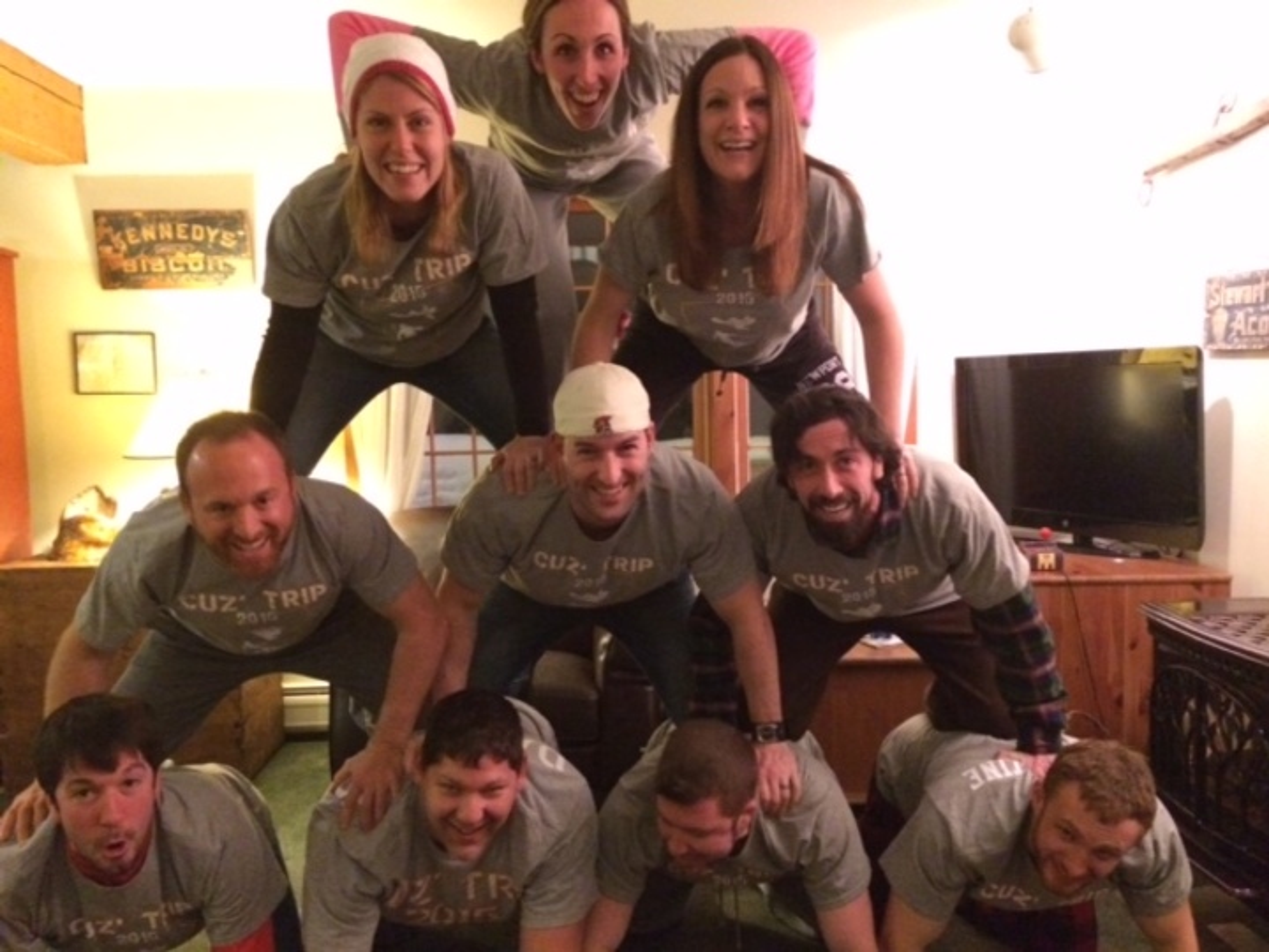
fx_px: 1063
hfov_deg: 61.7
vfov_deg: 48.2
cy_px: 476
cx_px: 634
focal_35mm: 29
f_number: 2.2
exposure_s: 1/15
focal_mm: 4.15
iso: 800
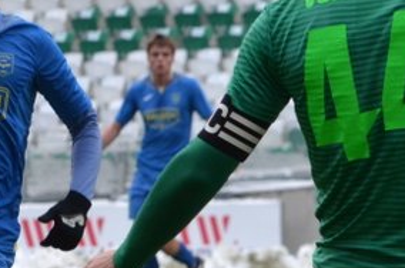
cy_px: 223
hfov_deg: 3.3
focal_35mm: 621
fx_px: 6971
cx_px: 382
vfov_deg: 2.2
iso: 500
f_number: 6.3
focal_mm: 98
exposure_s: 1/640
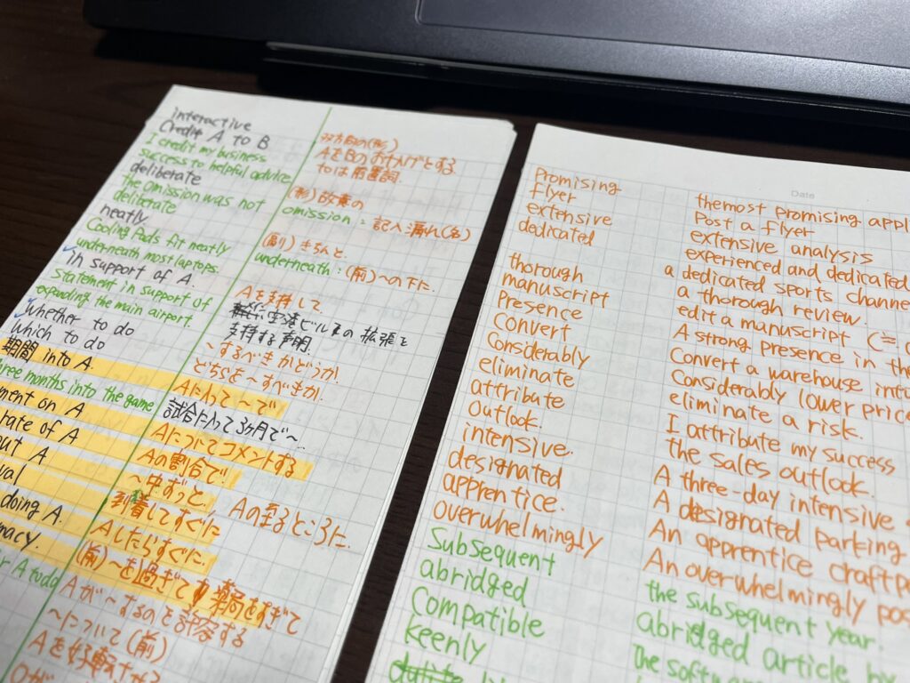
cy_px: 342
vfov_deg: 53.1
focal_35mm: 26
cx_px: 455
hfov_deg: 67.3
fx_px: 683
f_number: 1.6
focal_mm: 4.2
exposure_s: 1/100
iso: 80
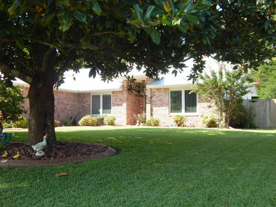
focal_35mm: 38
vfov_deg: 37.7
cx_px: 138
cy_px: 104
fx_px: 303
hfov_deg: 49.0
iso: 125
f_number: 3.4
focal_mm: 6.8
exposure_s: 1/250
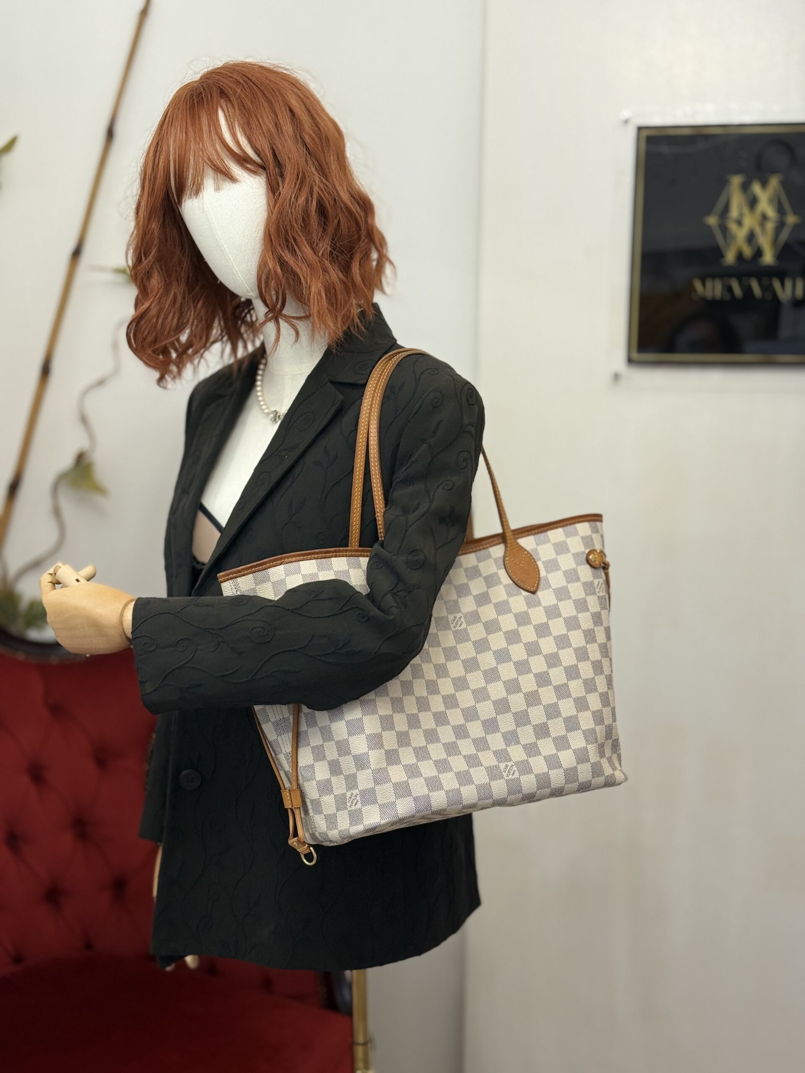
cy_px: 536
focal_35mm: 48
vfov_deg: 39.7
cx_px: 402
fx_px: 1488
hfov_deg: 30.3
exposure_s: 1/50
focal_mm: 6.76
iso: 125
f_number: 1.78
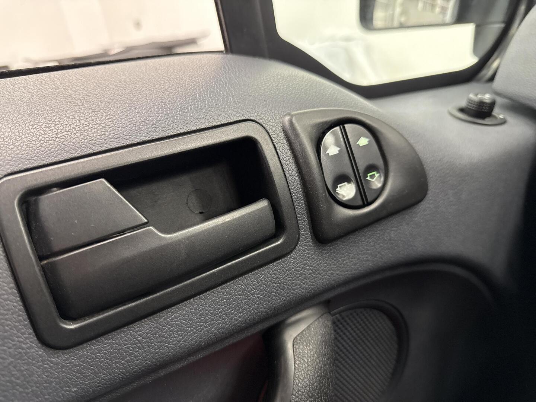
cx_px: 268
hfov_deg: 71.6
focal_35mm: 24
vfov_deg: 56.8
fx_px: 372
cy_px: 201
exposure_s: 1/50
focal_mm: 6.76
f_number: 1.78
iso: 640
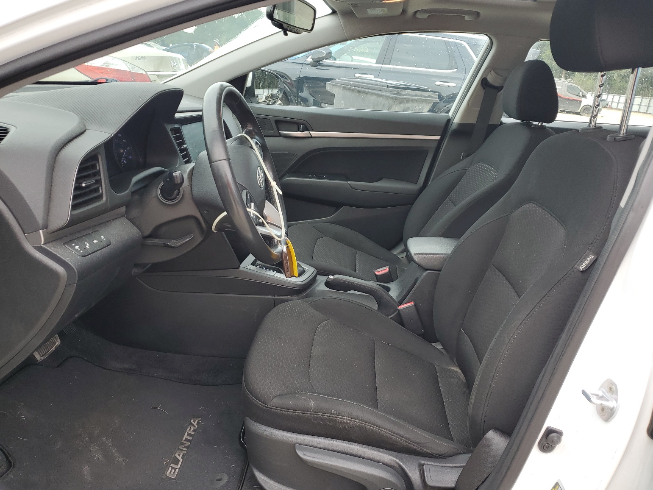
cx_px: 331
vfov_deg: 51.4
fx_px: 509
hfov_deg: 65.3
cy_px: 252
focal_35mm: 27
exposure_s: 1/128
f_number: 1.5
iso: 50
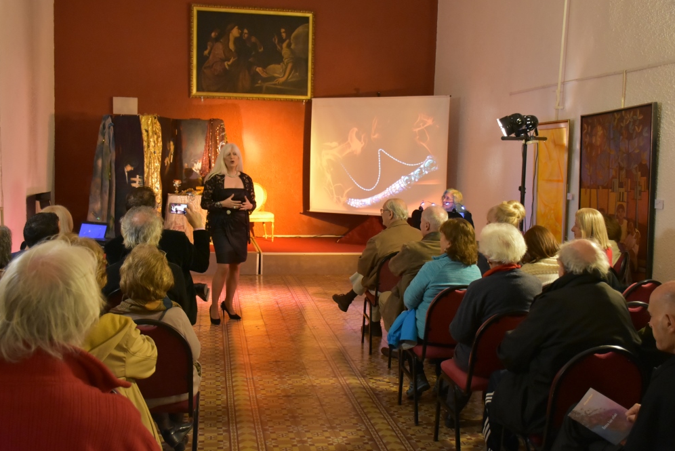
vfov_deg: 36.0
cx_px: 334
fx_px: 694
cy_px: 223
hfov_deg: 51.9
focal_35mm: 37
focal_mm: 24
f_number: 3.8
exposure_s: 1/40
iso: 3200
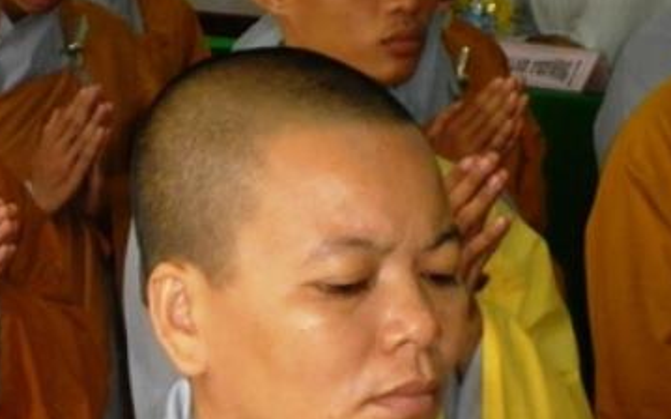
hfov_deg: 9.2
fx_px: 4149
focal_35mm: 227
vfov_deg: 5.8
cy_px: 404
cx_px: 32
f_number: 5
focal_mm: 13.4
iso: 250
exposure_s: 1/80
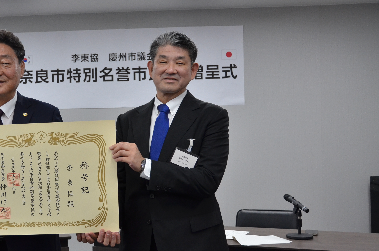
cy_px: 139
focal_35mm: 49
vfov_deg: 27.4
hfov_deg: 39.5
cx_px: 101
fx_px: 515
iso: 720
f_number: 3.8
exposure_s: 1/200
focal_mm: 22
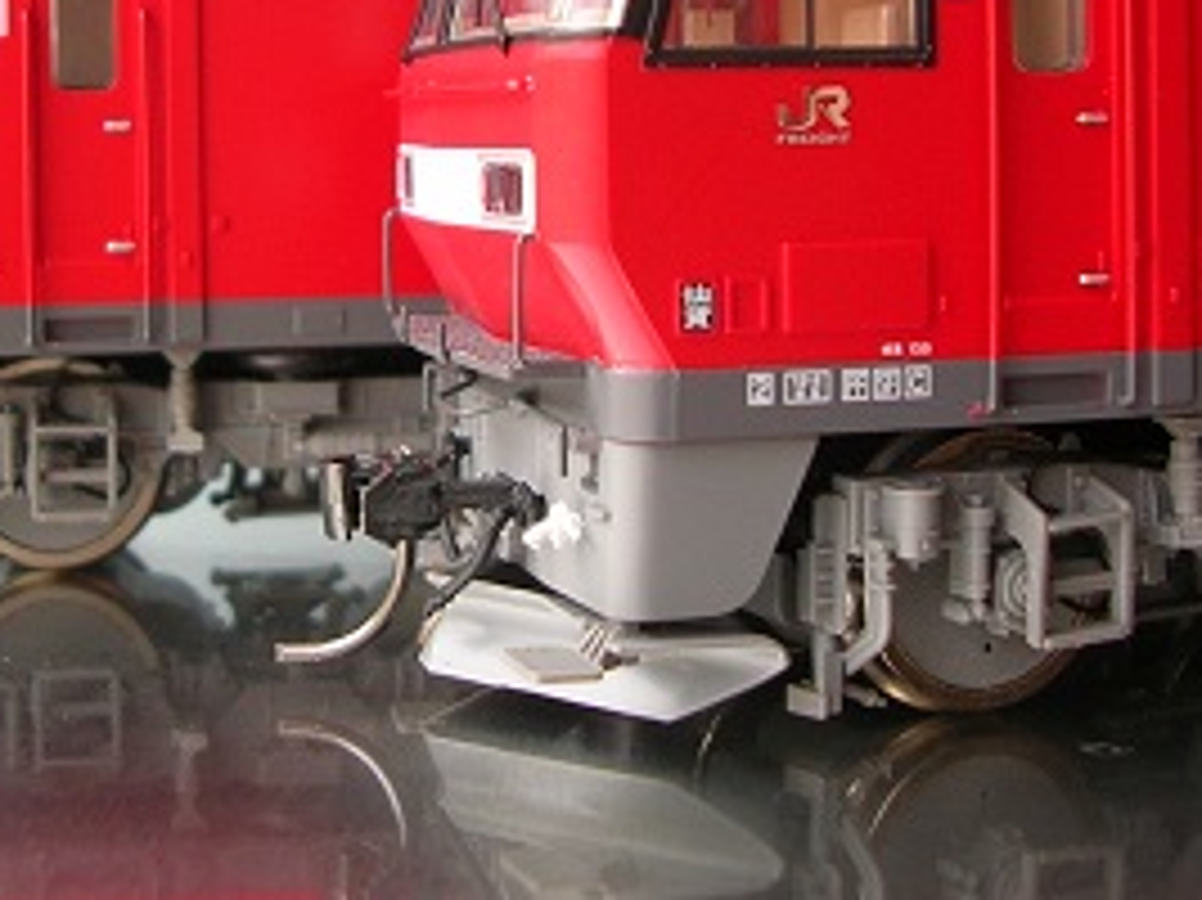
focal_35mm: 65
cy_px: 187
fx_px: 2256
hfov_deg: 29.8
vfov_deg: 22.3
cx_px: 488
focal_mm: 5.8
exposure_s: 1/60.1
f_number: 2.8
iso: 50
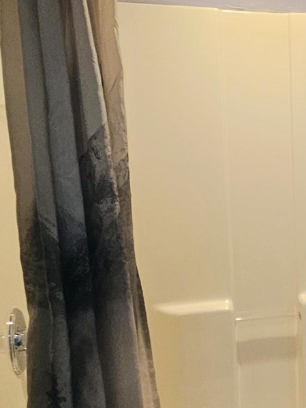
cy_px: 244
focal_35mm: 50
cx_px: 385
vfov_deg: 38.1
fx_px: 590
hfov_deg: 25.5
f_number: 2.2
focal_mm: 2.2
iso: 400
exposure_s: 1/60
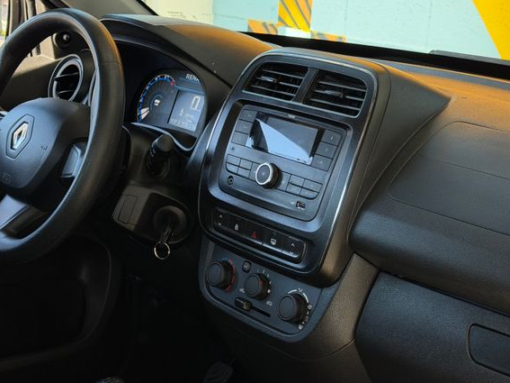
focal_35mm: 65
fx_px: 957
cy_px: 215
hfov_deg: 29.8
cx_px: 256
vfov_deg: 22.6
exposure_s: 1/225
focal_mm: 6.76
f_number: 1.78
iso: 160
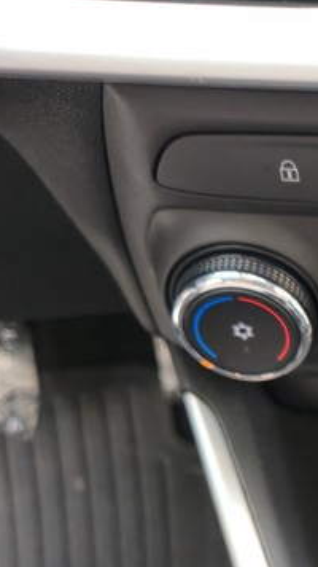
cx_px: 502
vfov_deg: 27.2
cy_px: 608
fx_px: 1080
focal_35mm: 72
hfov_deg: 15.3
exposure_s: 1/60
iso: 250
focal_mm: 6.3
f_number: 1.7
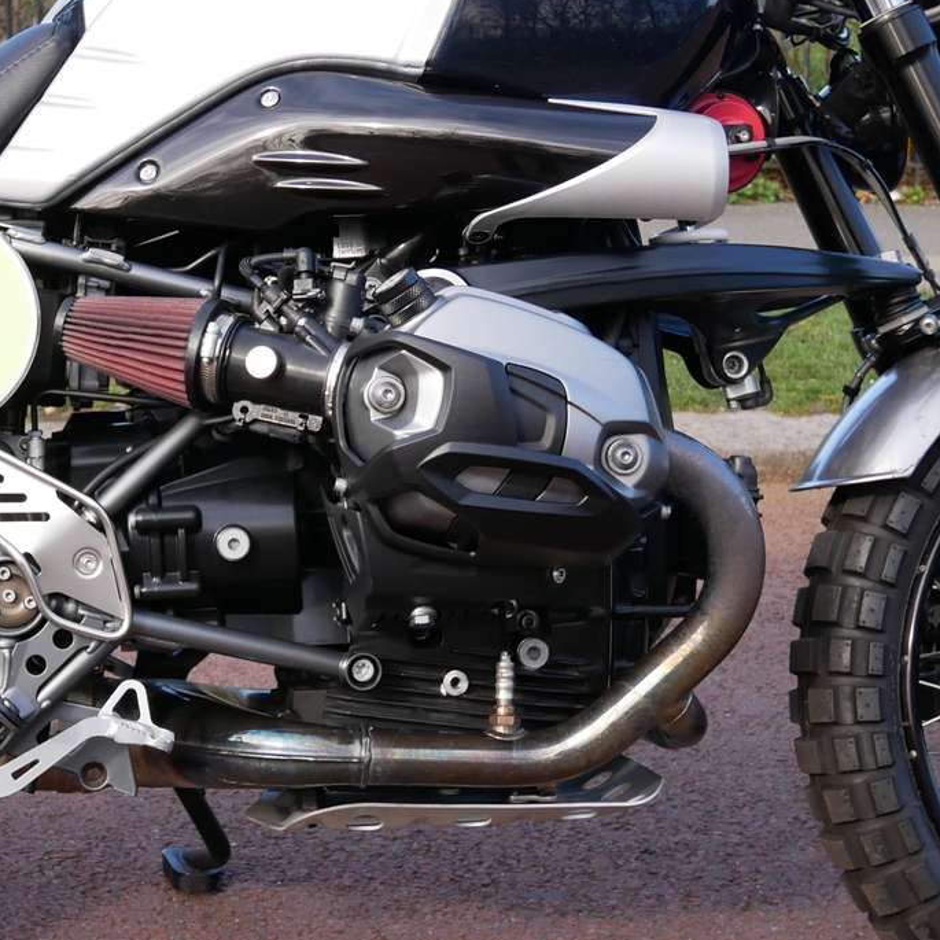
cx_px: 228
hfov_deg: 27.3
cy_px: 509
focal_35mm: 62
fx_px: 1905
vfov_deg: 27.7
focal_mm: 12
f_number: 3.5
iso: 200
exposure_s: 1/400
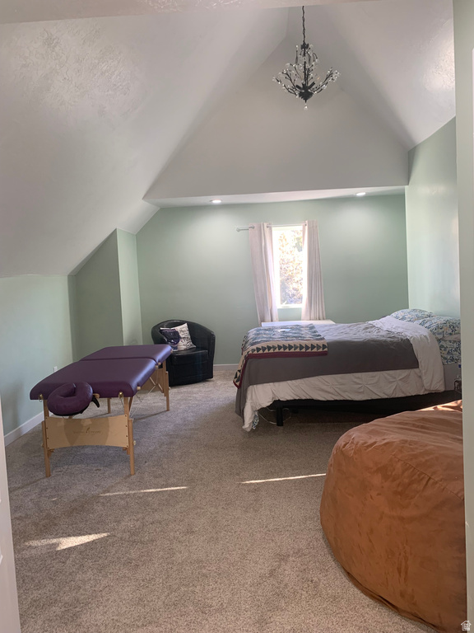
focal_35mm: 26
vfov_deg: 67.3
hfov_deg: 53.1
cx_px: 237
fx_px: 475
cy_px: 316
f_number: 1.8
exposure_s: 1/60
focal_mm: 4.25
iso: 100
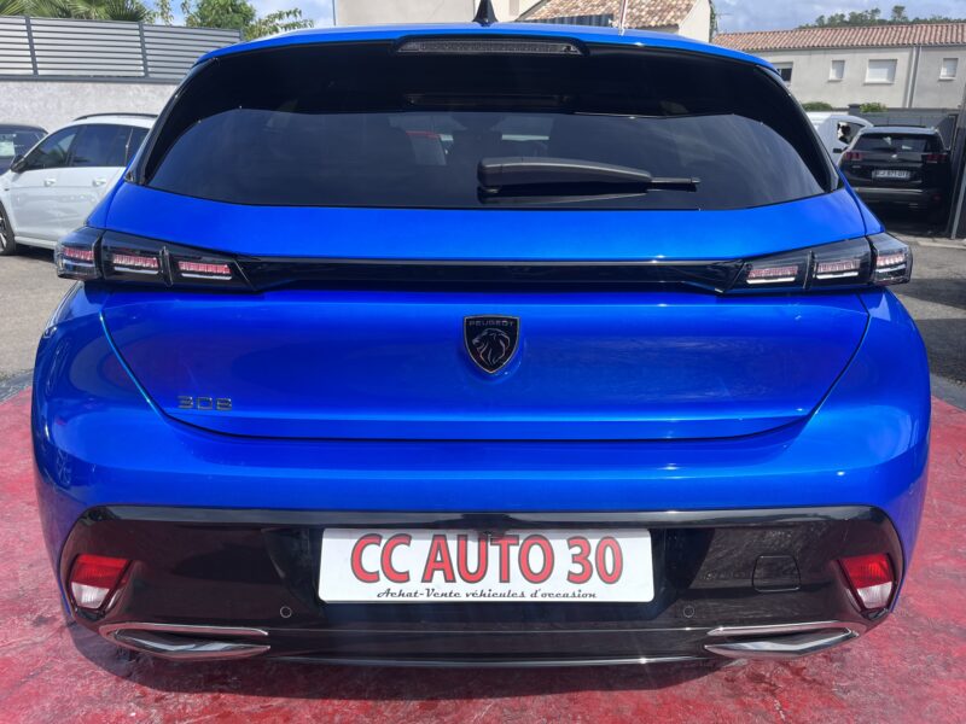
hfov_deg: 67.3
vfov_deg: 53.1
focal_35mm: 26
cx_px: 483
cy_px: 362
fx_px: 726
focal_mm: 5.1
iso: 50
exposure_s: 1/1325
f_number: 1.6
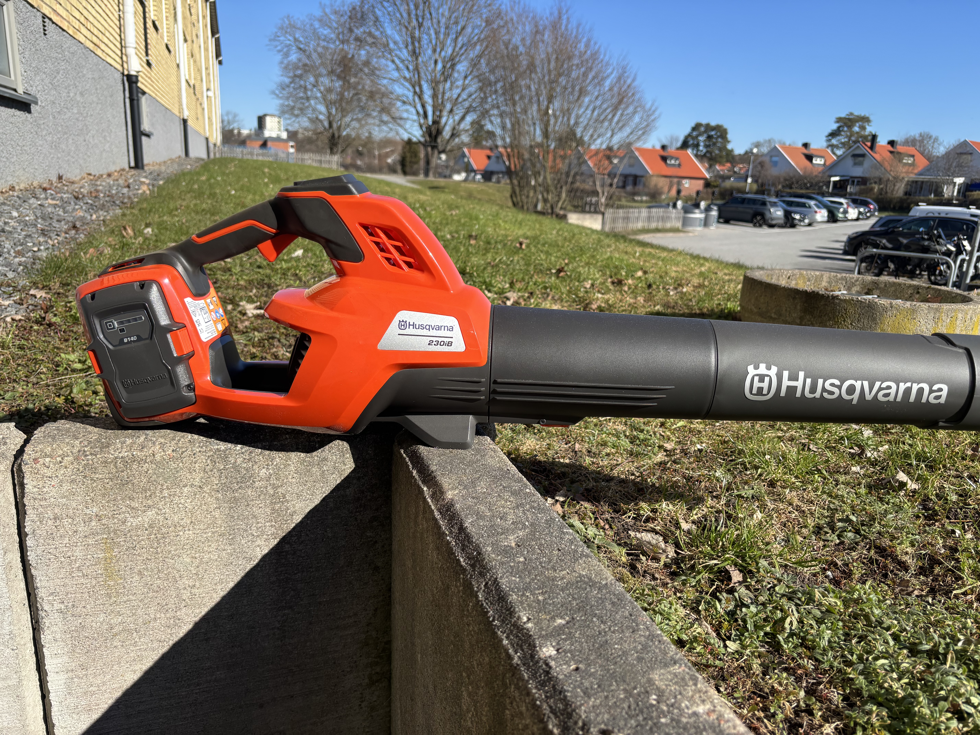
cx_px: 490
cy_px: 368
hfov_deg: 67.3
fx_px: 736
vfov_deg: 53.1
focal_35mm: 26
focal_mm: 5.96
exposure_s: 1/2242
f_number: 1.6
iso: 50
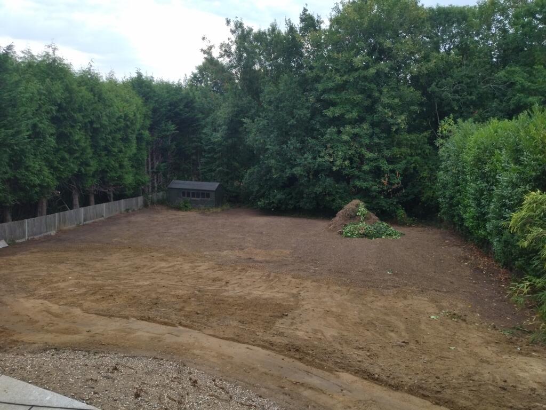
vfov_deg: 51.4
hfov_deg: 65.3
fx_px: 426
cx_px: 273
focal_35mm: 27
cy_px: 205
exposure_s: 1/1090
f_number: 1.79
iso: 100
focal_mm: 4.74
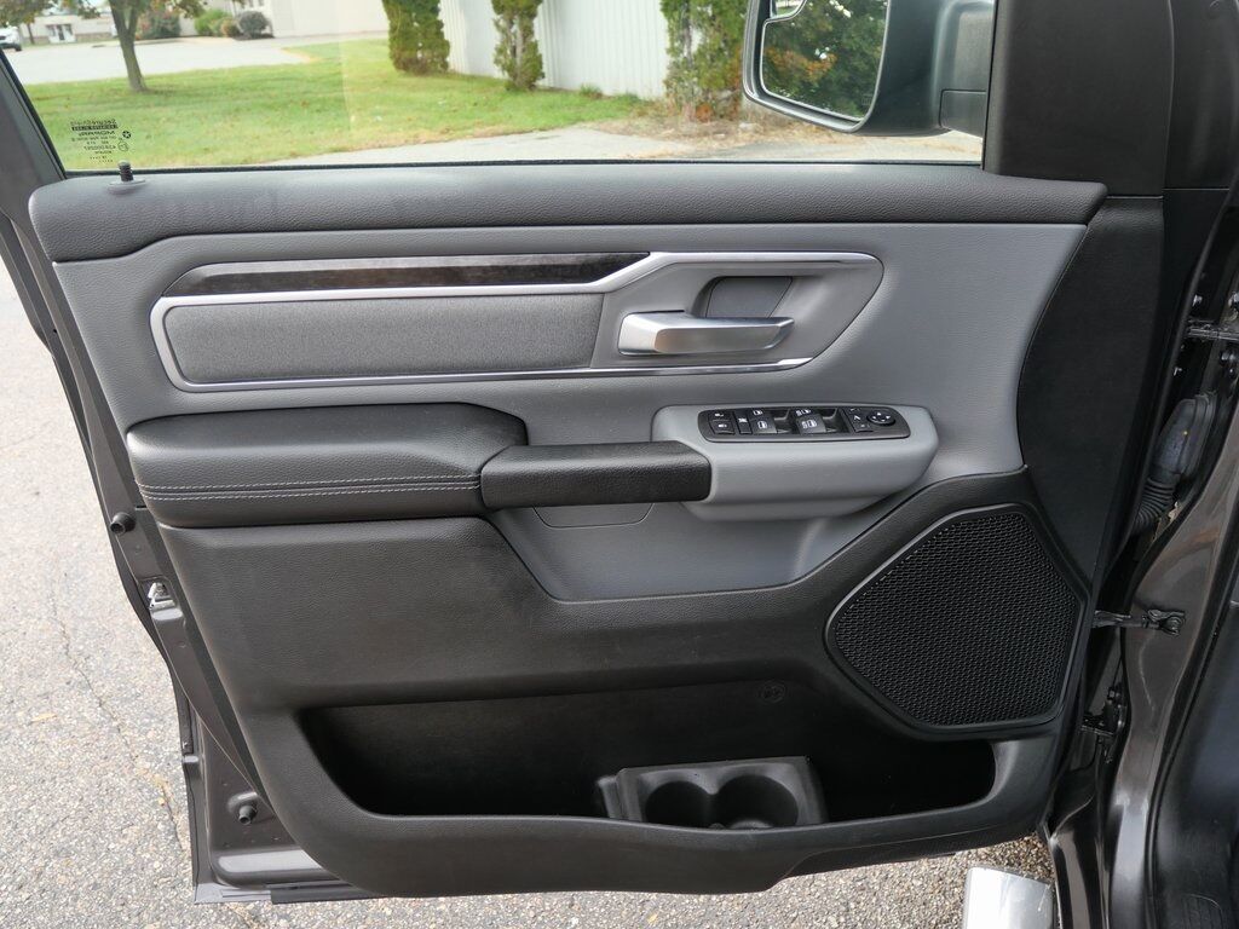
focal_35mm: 24
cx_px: 620
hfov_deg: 71.6
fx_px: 859
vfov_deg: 56.8
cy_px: 464
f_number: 3.5
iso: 200
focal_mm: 12
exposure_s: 1/125
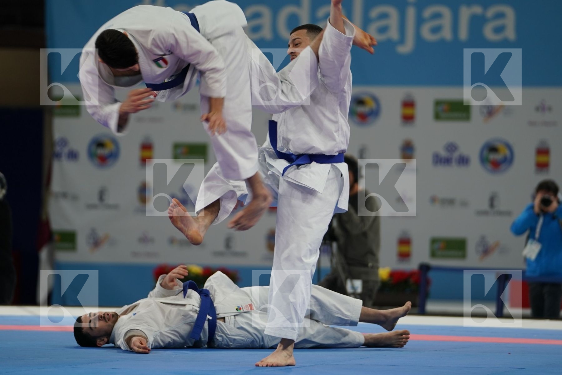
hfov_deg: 7.4
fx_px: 4355
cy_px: 188
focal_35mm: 279
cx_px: 281
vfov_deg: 4.9
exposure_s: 1/250
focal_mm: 186
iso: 250
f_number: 2.8
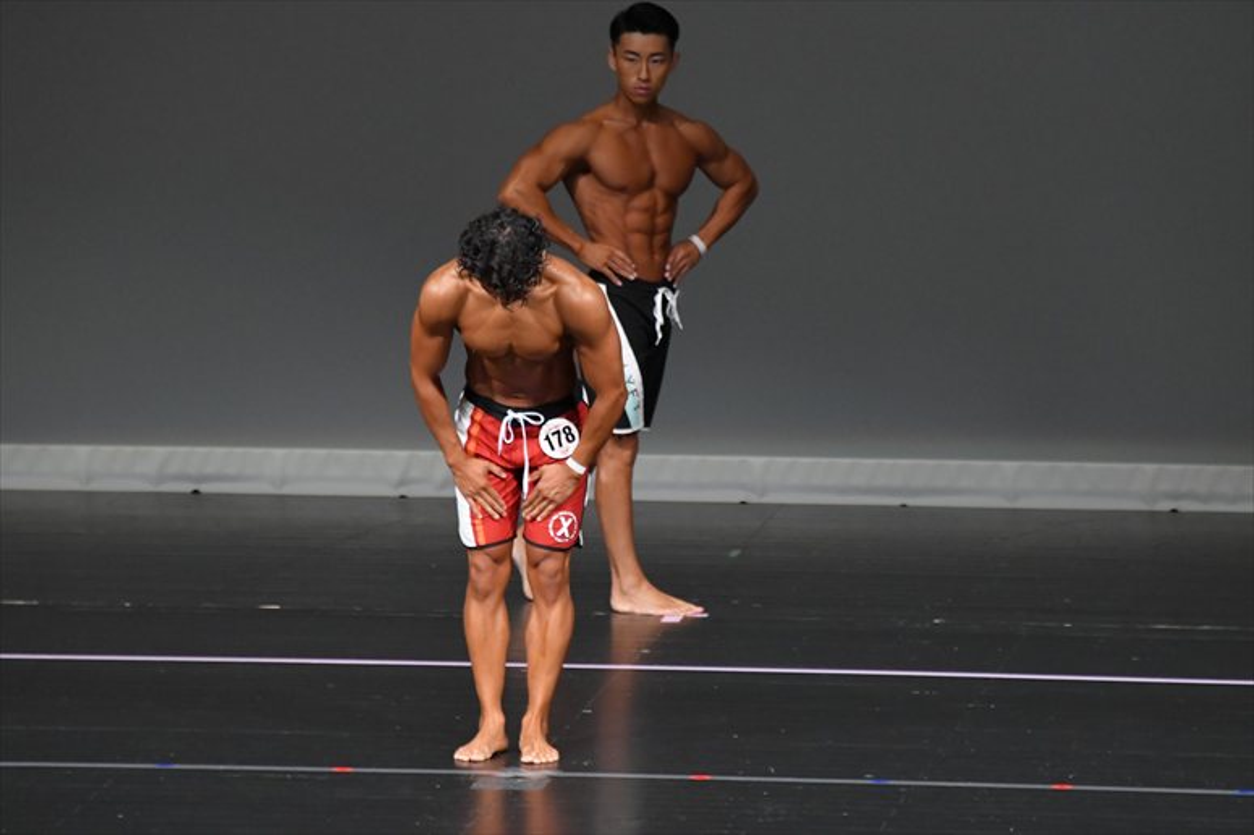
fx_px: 12012
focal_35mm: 345
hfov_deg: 6.0
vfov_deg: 4.0
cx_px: 627
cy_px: 418
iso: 4000
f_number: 5.6
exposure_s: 1/400
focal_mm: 230
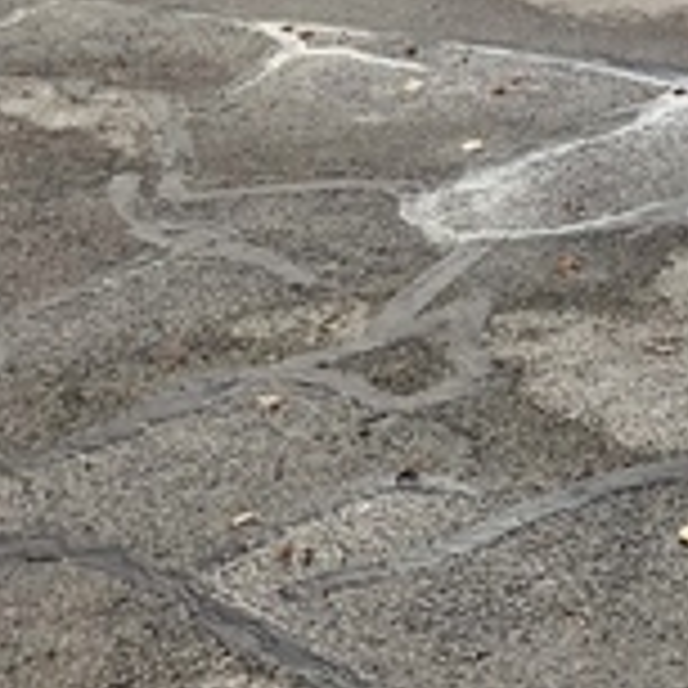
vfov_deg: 17.0
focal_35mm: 95
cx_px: 726
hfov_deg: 17.8
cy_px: -265
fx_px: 2136
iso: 20
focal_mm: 3.99
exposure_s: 1/558
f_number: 1.8
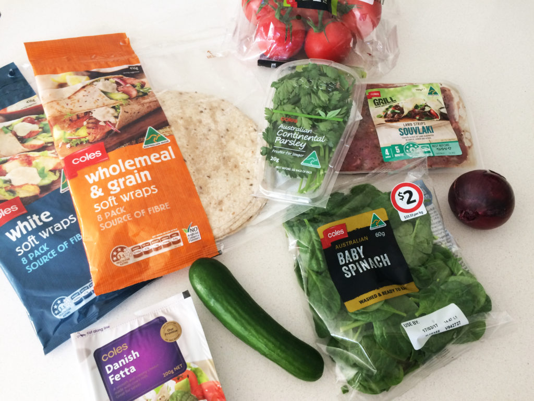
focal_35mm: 29
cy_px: 200
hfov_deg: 61.7
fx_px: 447
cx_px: 267
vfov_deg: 48.2
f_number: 2.2
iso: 100
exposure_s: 1/33
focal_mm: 4.15
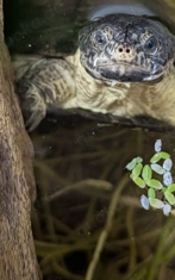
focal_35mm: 88
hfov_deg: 14.8
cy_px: 45
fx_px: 671
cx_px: 71
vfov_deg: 23.1
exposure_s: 1/159
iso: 574
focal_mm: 6.9
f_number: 1.68
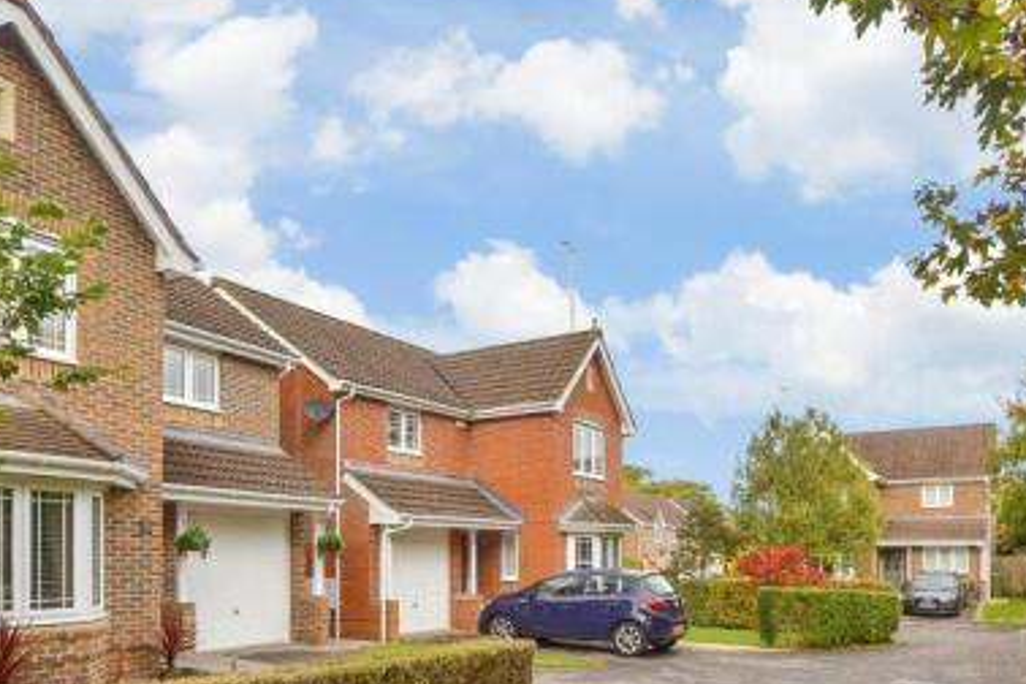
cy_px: 552
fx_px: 741
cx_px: 542
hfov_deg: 69.3
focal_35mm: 26
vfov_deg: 46.8
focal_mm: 10
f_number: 8
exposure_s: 1/320
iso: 320
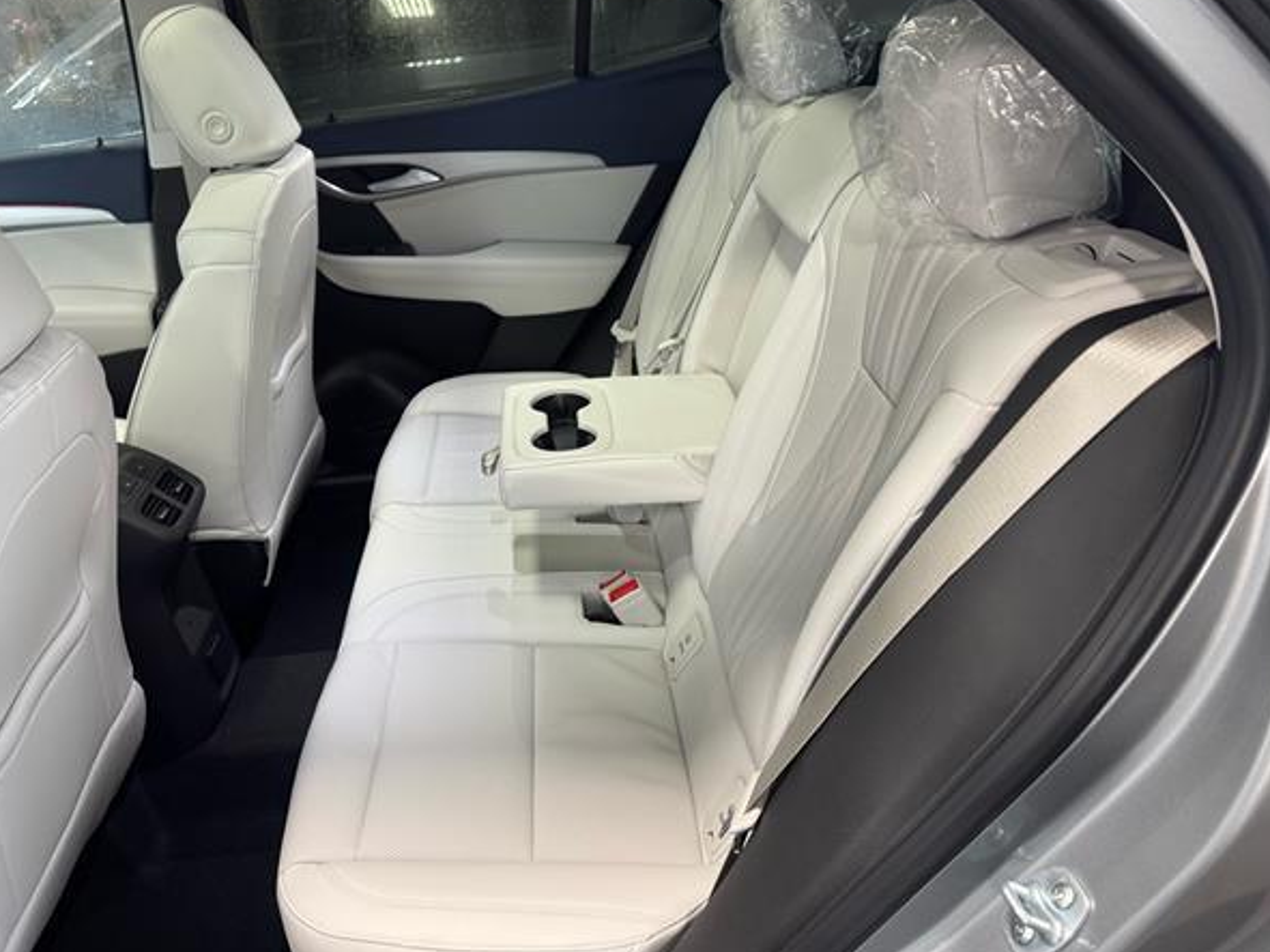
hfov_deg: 67.3
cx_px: 608
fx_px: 954
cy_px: 484
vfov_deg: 53.0
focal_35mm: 26
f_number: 1.78
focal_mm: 6.76
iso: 200
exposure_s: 1/40
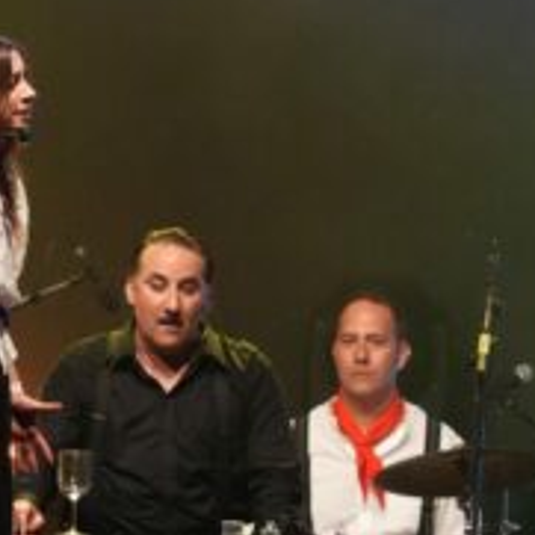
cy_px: 307
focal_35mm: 747
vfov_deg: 2.3
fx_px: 13062
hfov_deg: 2.3
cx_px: -35
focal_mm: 138
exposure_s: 1/250
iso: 5000
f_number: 5.6
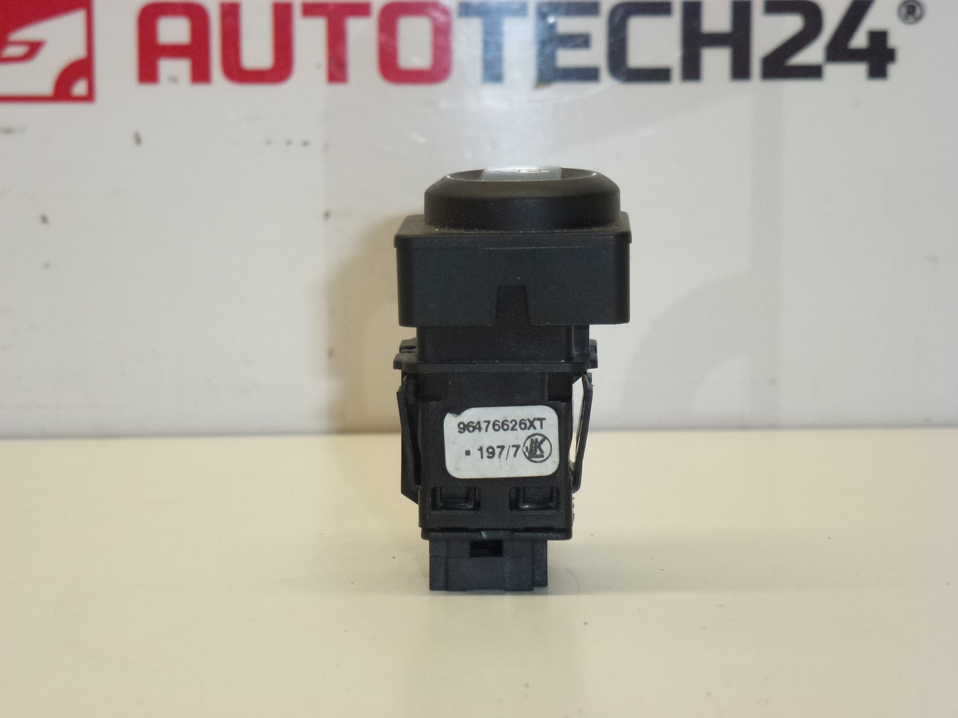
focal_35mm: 113
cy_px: 359
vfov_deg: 13.1
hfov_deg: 17.4
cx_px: 479
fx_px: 3127
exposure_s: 1/160
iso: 400
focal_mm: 20.2
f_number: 5.1
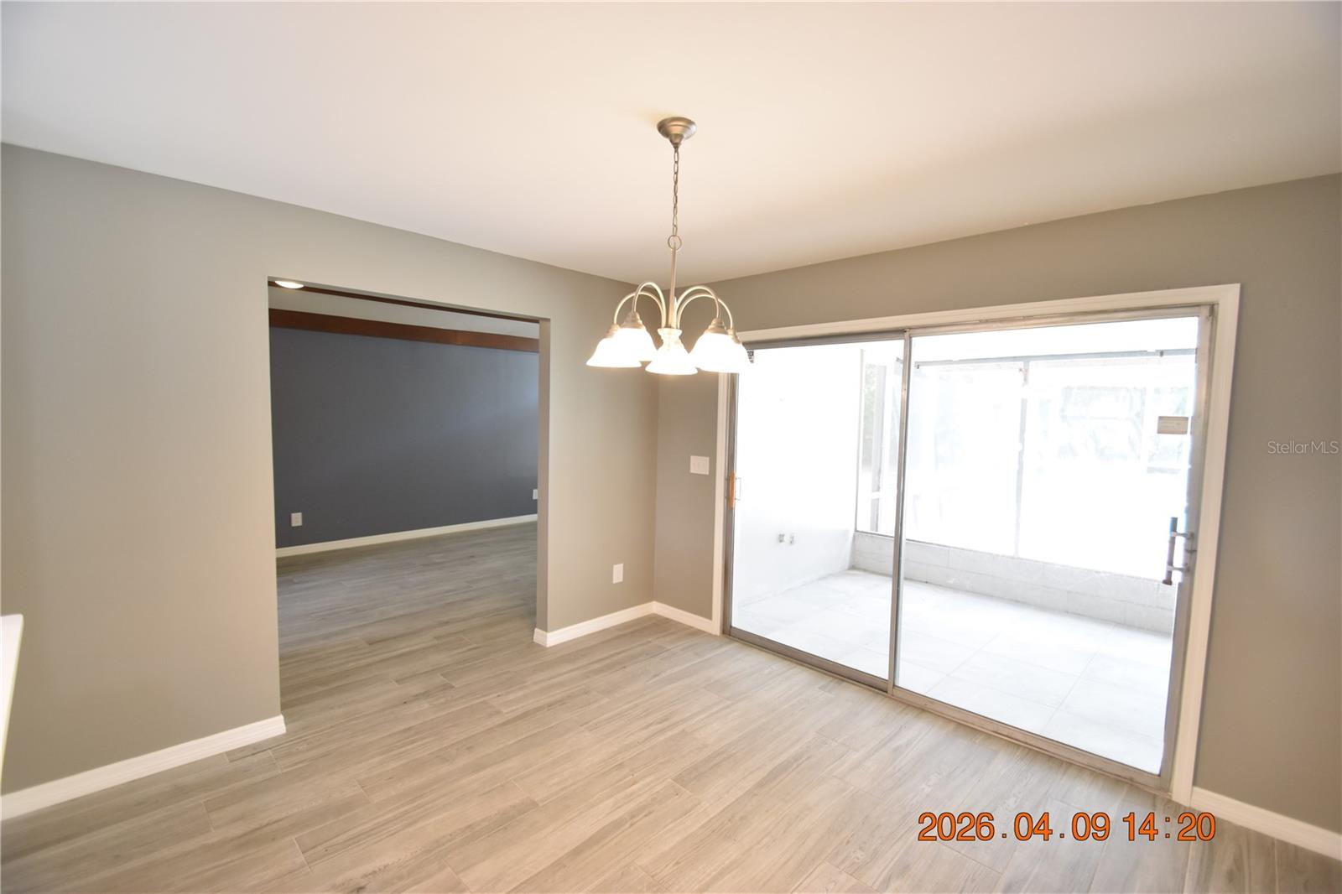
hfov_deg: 100.4
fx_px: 559
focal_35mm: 15
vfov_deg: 77.3
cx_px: 671
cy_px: 447
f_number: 3.5
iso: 800
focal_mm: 10
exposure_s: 1/60
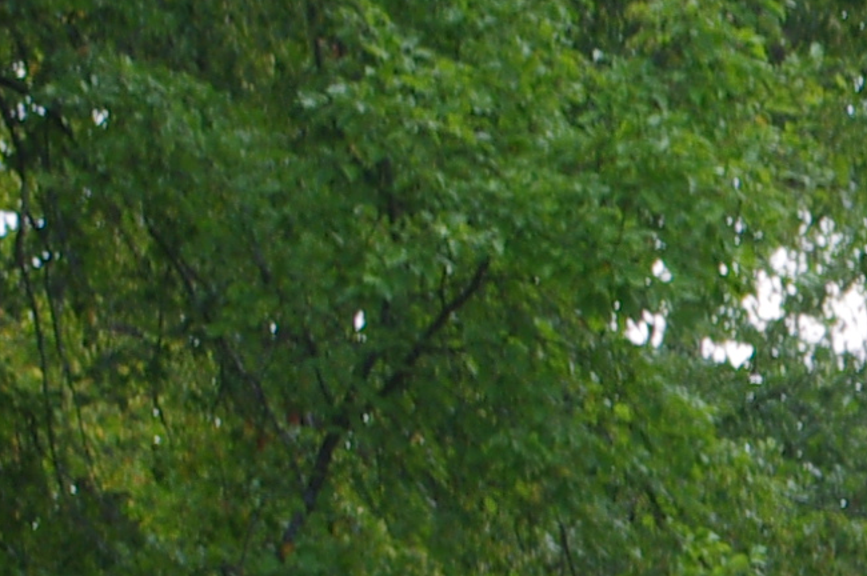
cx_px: 2079
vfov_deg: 3.4
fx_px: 9527
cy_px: 947
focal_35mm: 396
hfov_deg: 5.1
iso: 200
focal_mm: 40
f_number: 5.6
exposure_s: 1/80
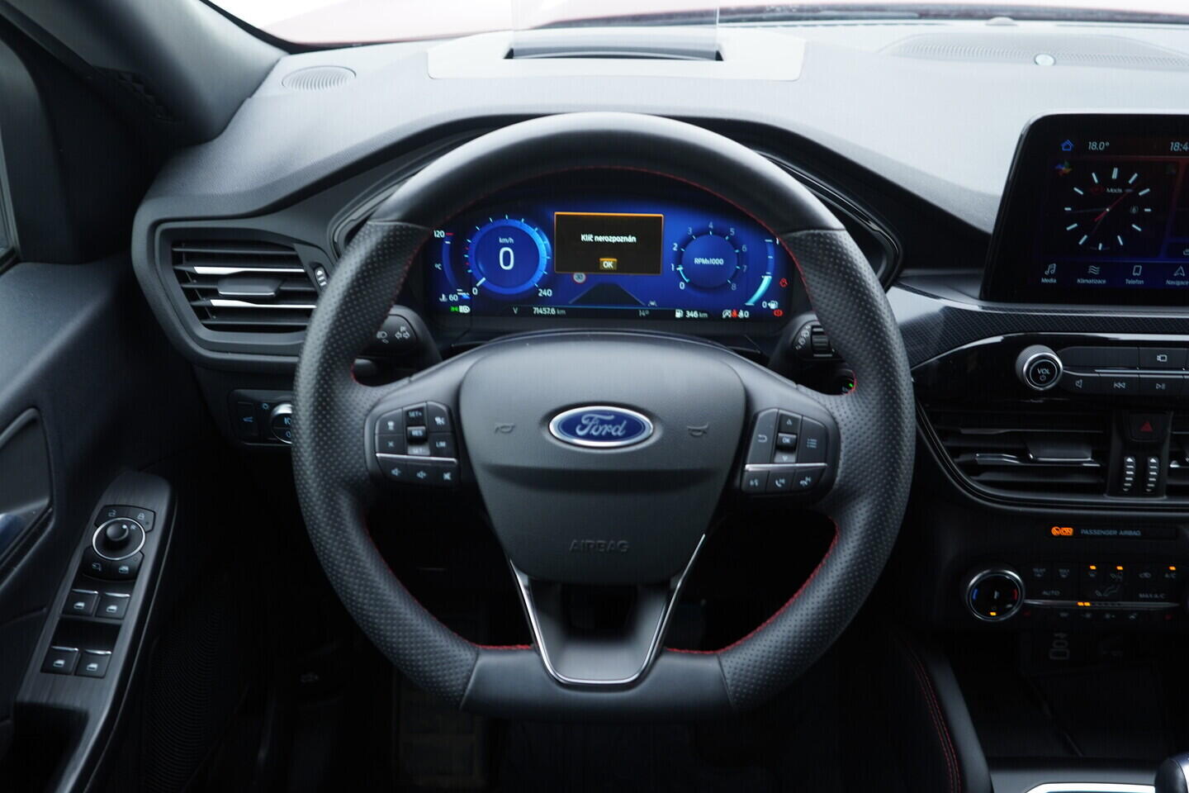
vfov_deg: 36.9
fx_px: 1189
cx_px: 594
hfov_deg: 53.1
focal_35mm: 36
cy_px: 396
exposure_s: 1/40
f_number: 2.8
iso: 250
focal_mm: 24
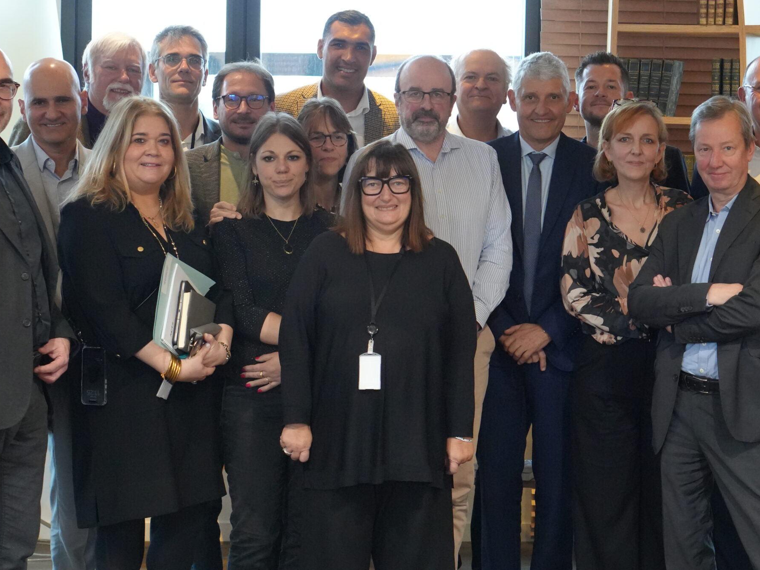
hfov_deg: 19.0
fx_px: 2261
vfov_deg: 14.4
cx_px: 510
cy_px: 217
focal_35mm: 103
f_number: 4
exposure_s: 1/160
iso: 5000
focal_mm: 50
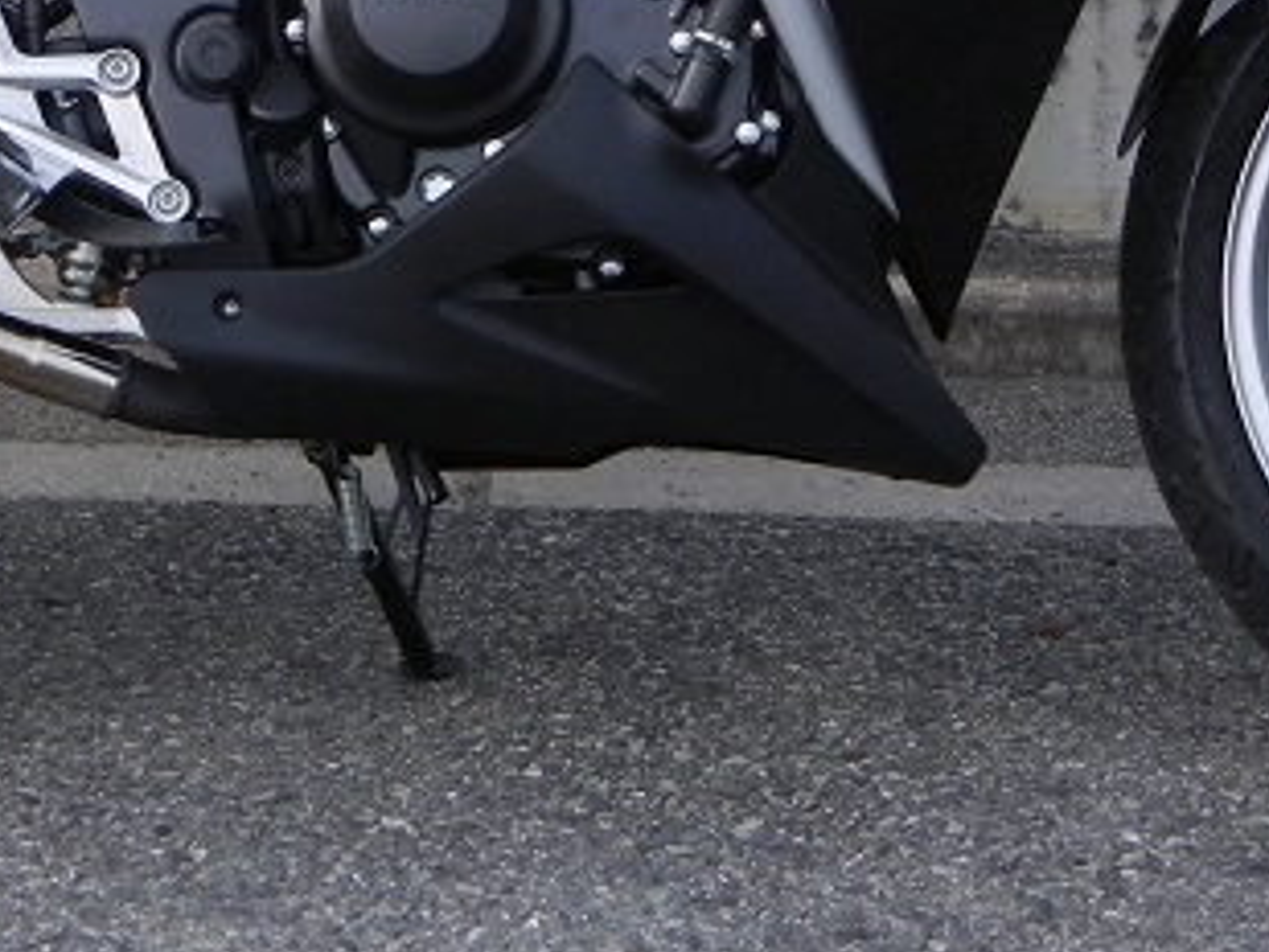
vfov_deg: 11.0
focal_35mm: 131
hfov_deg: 15.0
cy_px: -310
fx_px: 4804
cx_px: 480
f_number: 3.8
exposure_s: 1/423
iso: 160
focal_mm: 8.1
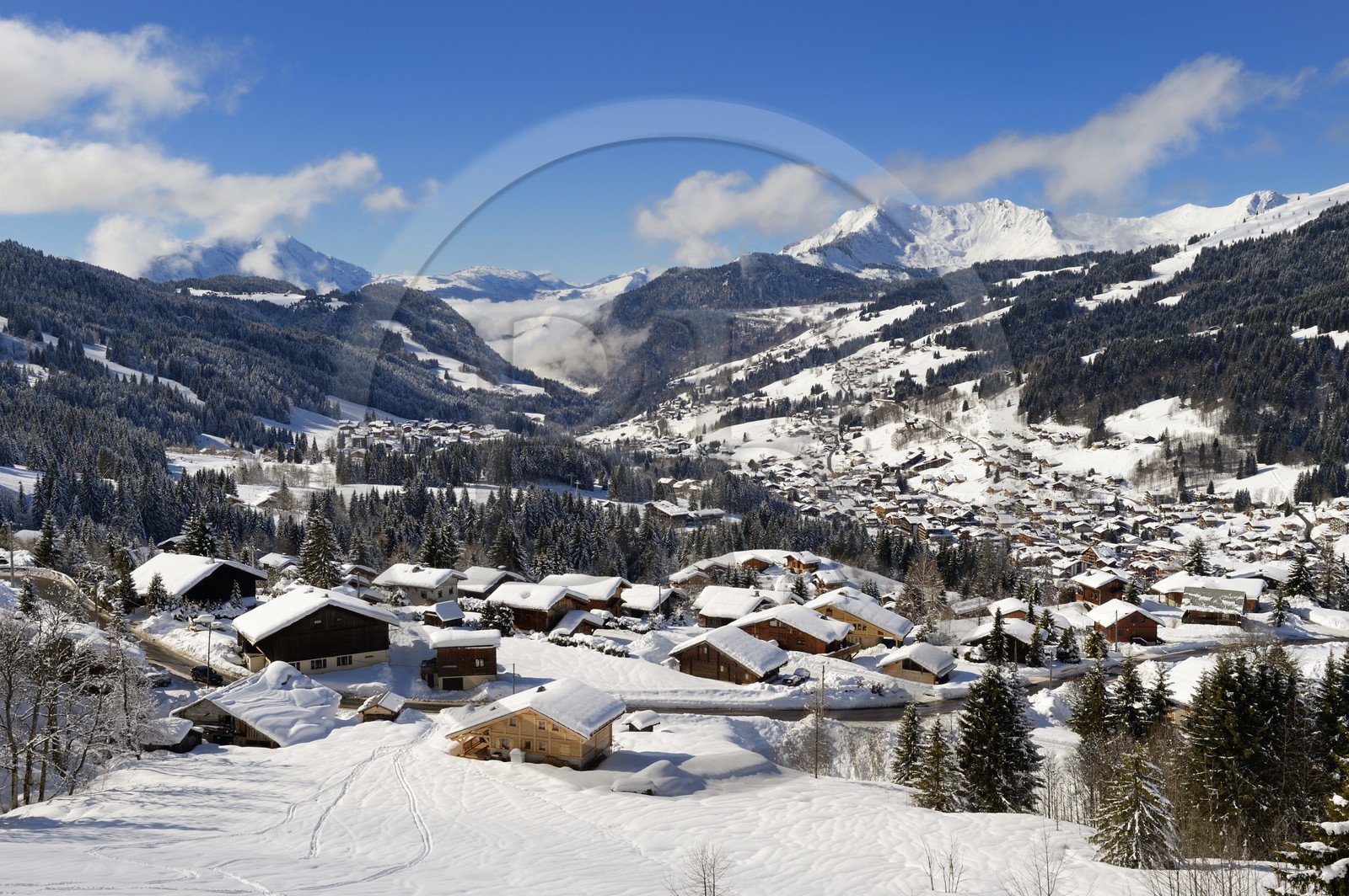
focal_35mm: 38
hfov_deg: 50.7
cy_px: 448
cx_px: 674
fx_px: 1423
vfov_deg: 35.0
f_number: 14
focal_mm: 38
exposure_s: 1/320
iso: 200
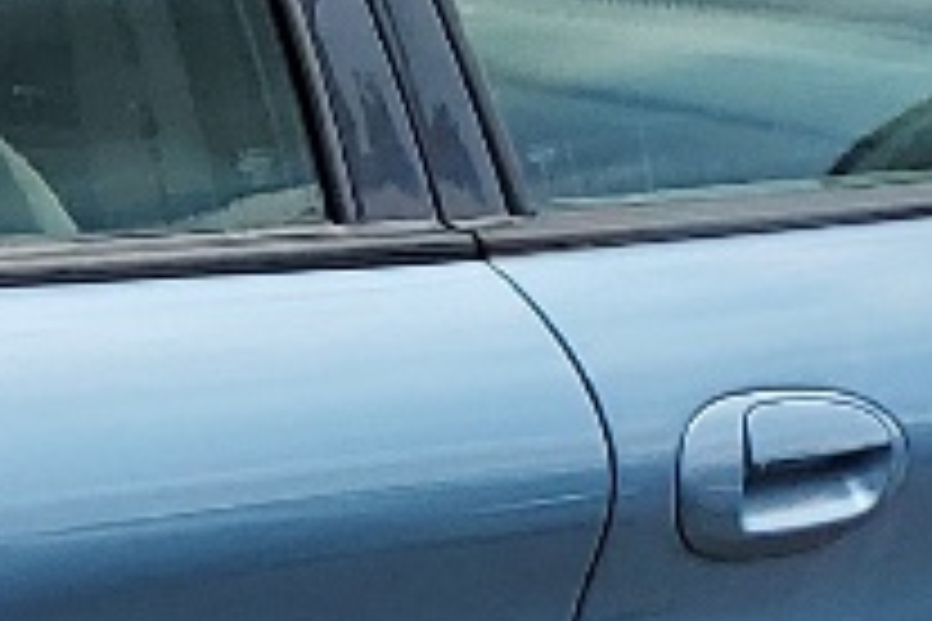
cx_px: -1400
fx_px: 5410
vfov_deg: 6.5
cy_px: 873
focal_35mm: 209
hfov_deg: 8.8
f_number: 1.5
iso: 50
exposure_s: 1/3333
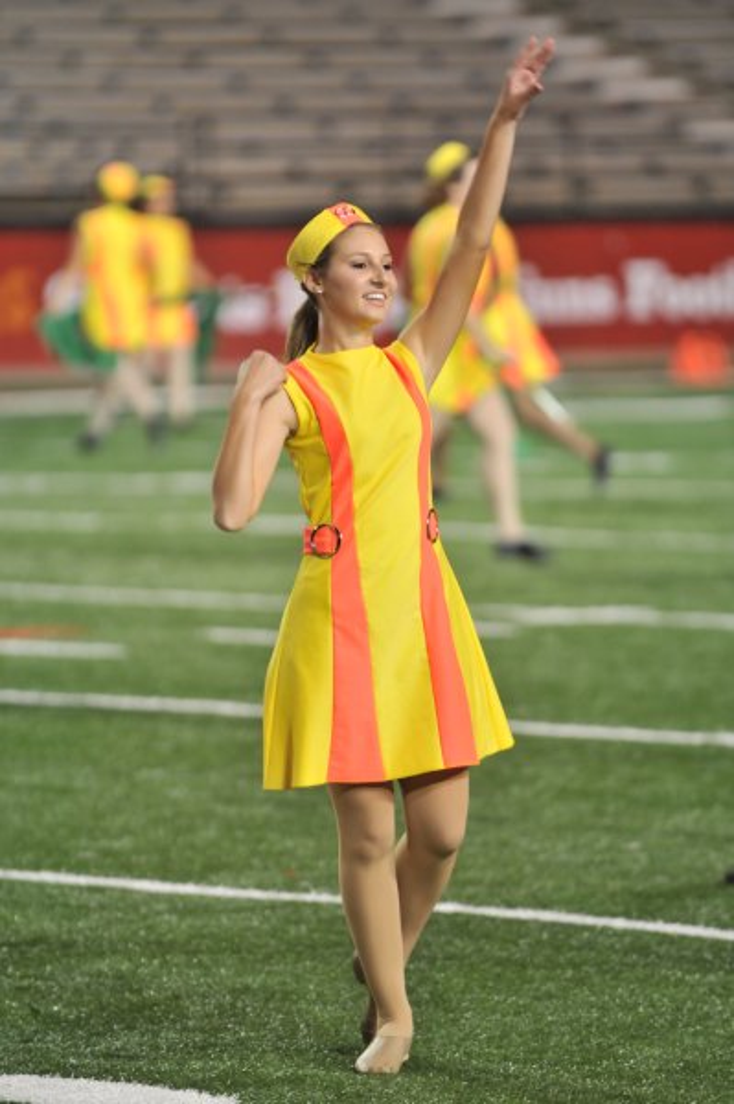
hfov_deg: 4.6
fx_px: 9190
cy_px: 552
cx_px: 367
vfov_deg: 6.9
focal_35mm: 300
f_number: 2.8
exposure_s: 1/200
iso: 800
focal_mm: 200
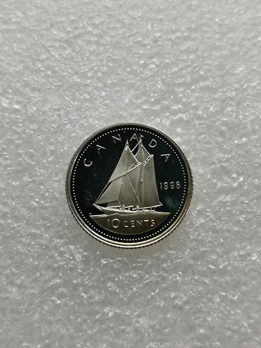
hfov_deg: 22.6
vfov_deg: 29.8
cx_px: 130
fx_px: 653
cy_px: 174
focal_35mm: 65
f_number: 1.6
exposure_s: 1/124
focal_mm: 5.56
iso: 50
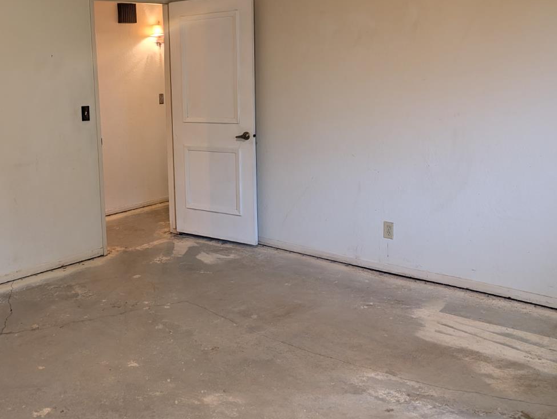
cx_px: 154
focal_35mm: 37
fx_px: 596
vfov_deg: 38.6
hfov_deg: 48.6
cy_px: 165
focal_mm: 6.9
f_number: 1.68
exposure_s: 1/30
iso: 18
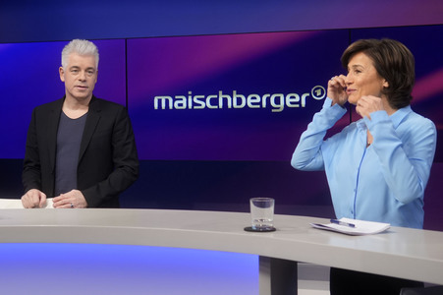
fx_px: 553
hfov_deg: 43.6
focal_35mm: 45
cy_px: 148
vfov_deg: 29.8
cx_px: 222
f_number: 2.2
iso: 640
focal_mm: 30
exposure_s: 1/200
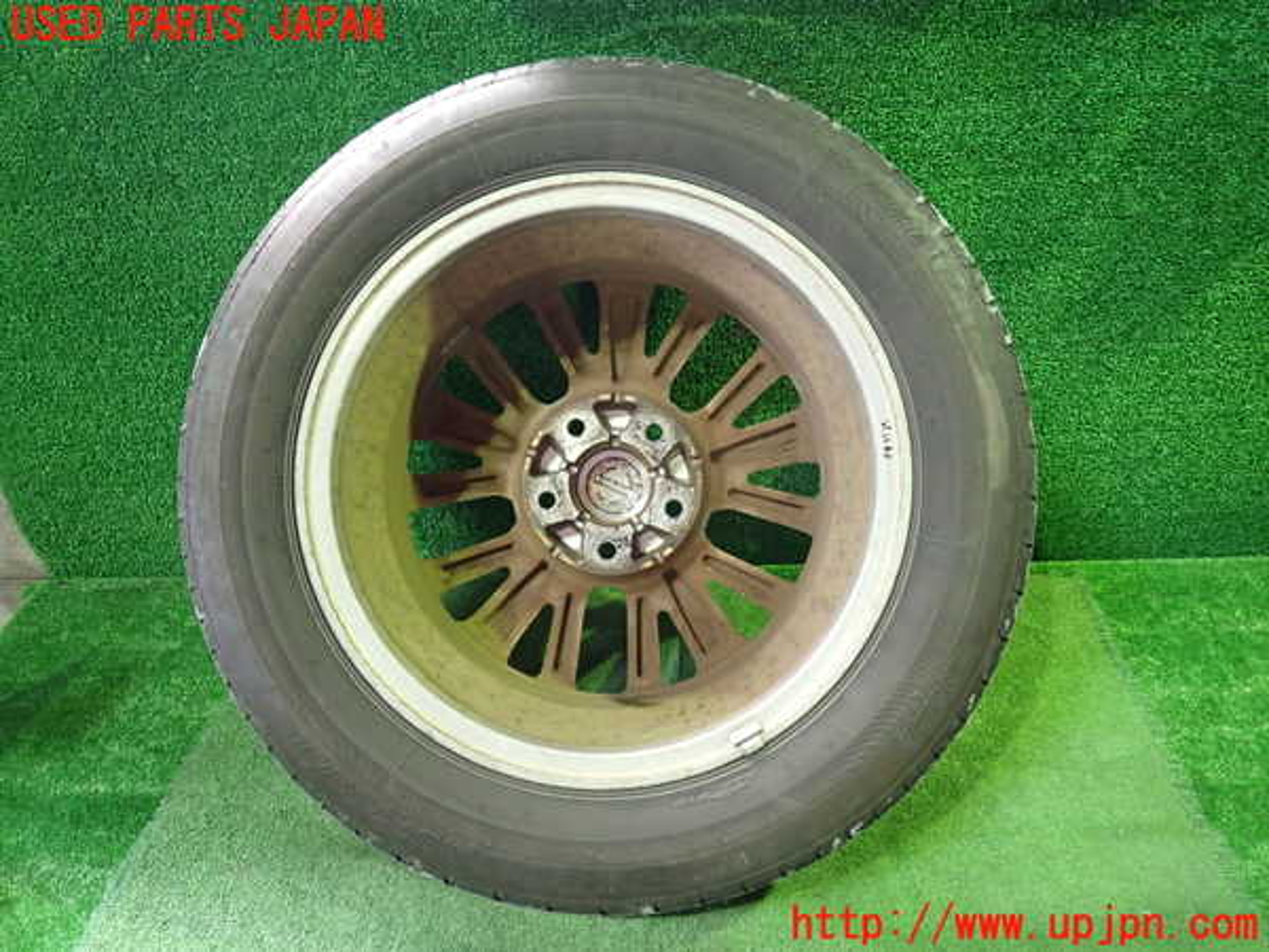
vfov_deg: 54.9
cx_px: 634
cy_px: 476
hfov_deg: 69.4
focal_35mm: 25
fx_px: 916
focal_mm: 4.5
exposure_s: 1/30
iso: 500
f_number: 2
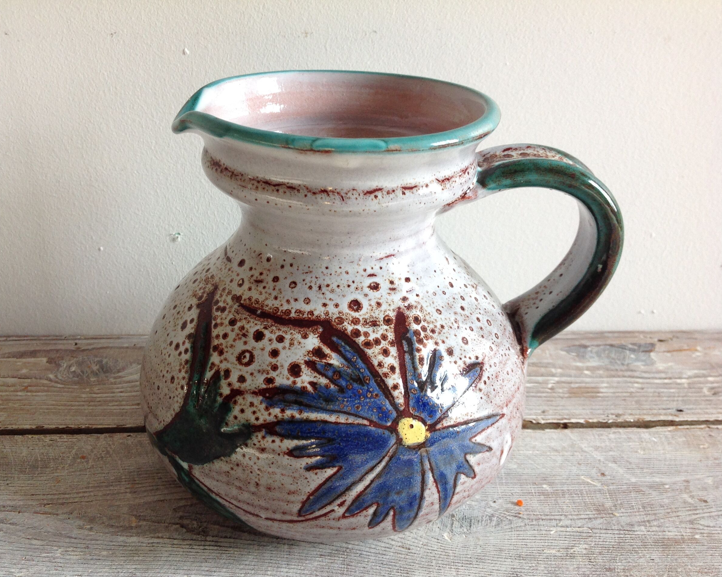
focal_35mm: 37
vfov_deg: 40.1
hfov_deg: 49.0
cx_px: 334
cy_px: 292
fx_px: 791
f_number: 2.4
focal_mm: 4.28
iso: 64
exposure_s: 1/60
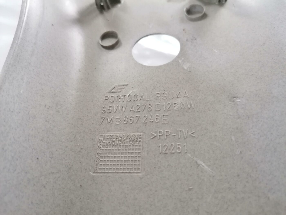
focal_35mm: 27
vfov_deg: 51.4
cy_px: 108
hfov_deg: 65.3
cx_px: 143
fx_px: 223
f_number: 1.8
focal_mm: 4.75
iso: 400
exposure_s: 1/25
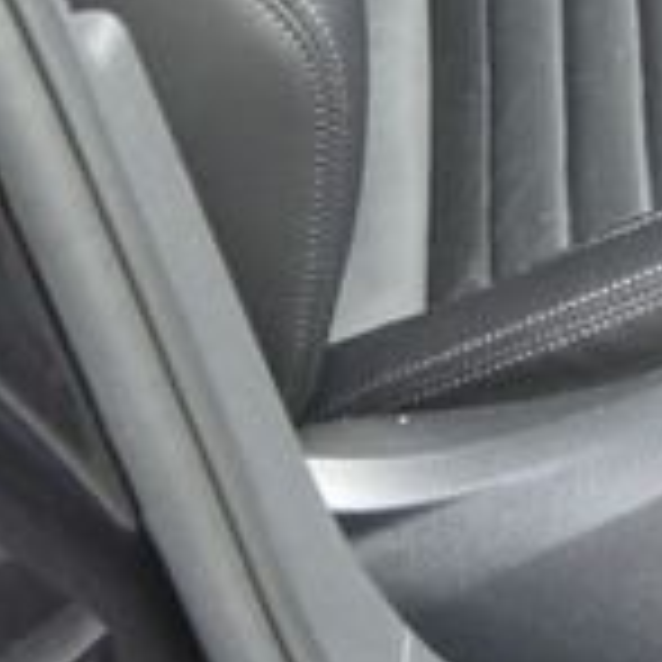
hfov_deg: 10.4
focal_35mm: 160
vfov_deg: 10.1
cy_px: -633
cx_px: 1144
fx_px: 3462
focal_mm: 10
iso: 160
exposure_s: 1/80
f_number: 3.5
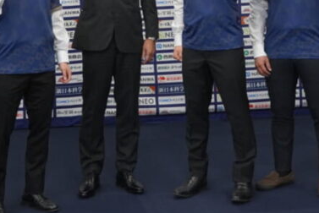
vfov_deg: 12.5
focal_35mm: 106
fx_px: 940
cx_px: 133
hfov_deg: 19.2
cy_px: -63
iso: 1600
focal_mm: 26
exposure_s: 1/160
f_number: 4
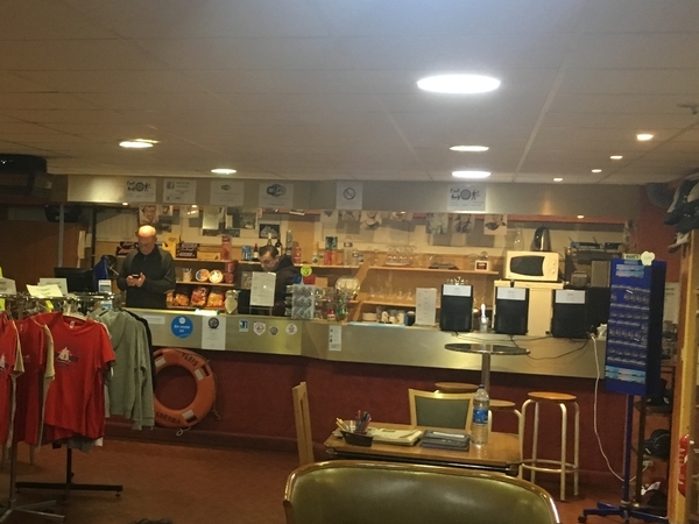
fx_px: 1171
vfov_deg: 25.2
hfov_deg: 32.1
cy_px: 275
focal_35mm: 58
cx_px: 110
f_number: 2.2
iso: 200
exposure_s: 1/33
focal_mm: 4.15
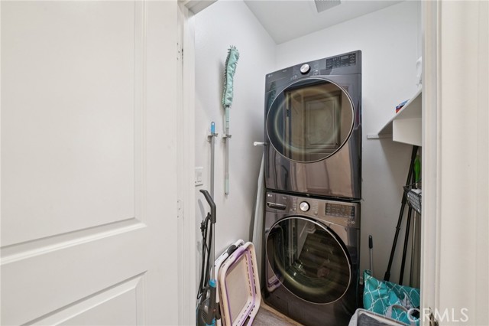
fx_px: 163
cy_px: 163
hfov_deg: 112.6
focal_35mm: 12
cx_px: 244
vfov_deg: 89.9
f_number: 9
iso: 400
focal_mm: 12
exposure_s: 1/5
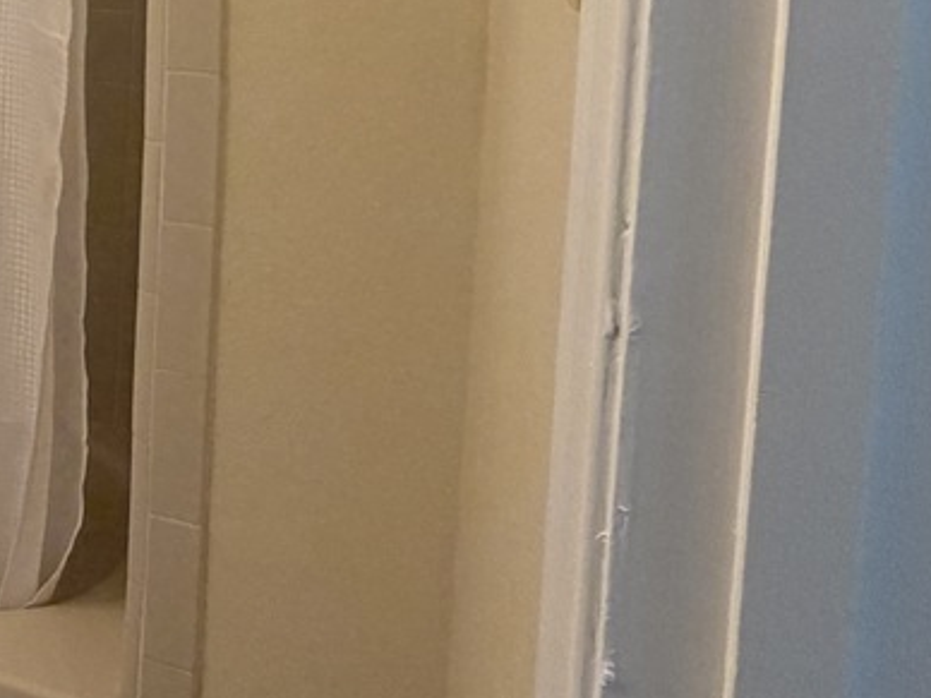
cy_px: -62
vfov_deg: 26.0
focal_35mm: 52
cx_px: -521
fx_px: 1399
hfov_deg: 25.6
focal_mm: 2.22
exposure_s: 1/60
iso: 200
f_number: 2.2
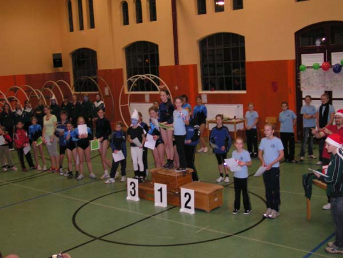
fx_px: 466
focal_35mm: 47
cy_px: 129
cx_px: 172
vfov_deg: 30.9
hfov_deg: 40.4
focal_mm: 7.3
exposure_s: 1/50
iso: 200
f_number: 2.8
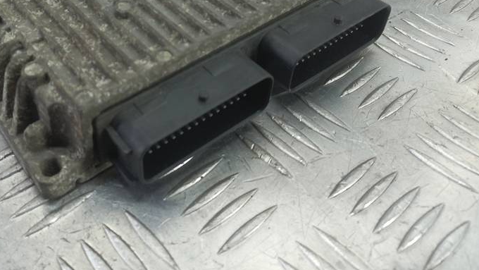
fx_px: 521
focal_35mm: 41
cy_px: 37
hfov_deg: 48.6
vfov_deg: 28.1
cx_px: 161
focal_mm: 4.6
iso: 64
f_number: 1.8
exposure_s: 1/50
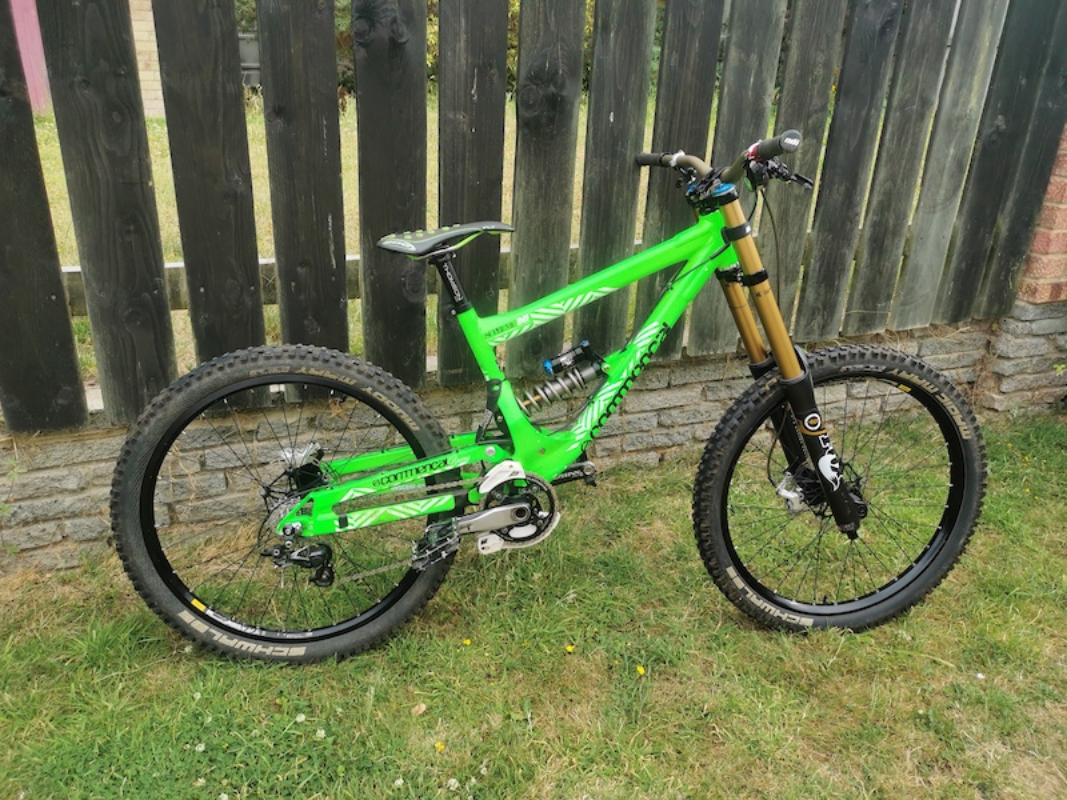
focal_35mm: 27
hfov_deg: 65.3
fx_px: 832
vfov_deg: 51.4
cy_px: 400
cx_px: 534
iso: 50
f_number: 1.8
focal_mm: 5.58
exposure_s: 1/614
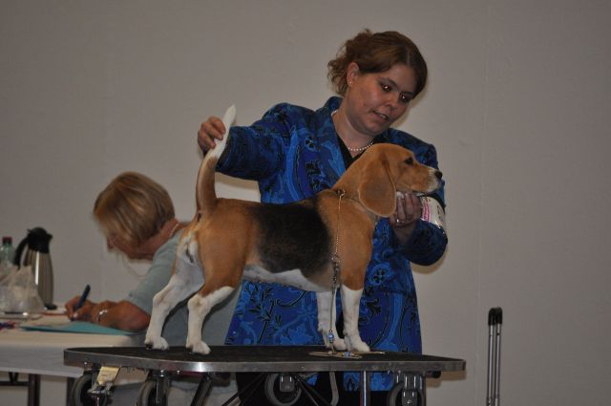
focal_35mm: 300
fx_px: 5085
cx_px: 306
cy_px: 203
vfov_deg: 4.6
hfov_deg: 6.9
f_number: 5.6
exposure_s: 1/60
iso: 800
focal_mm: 200
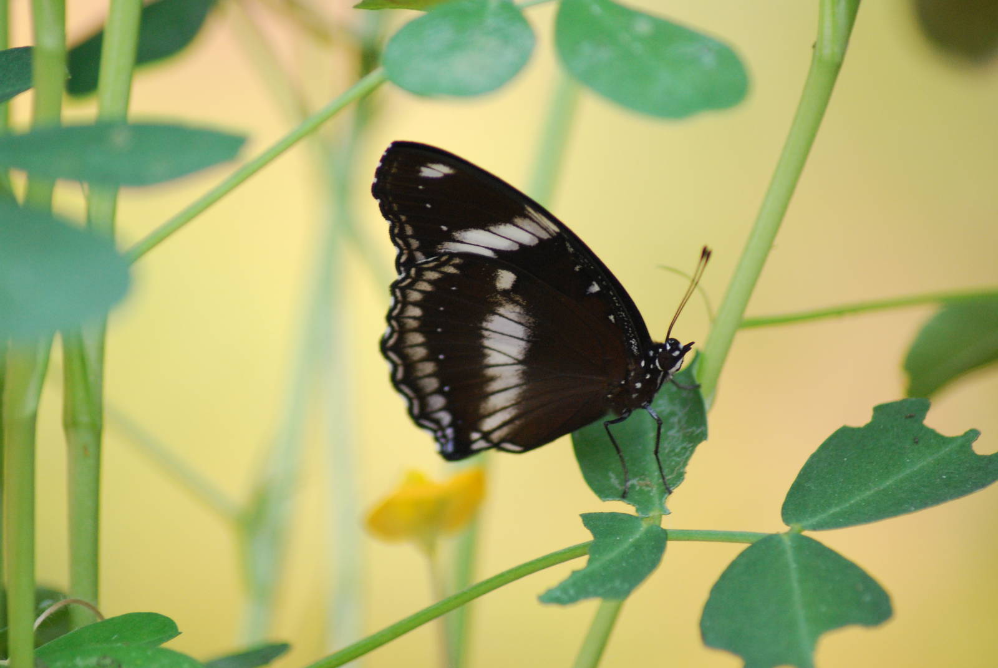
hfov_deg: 7.4
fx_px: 7702
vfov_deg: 5.0
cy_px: 334
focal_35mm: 278
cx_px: 499
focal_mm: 185
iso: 800
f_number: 4.8
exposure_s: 1/200
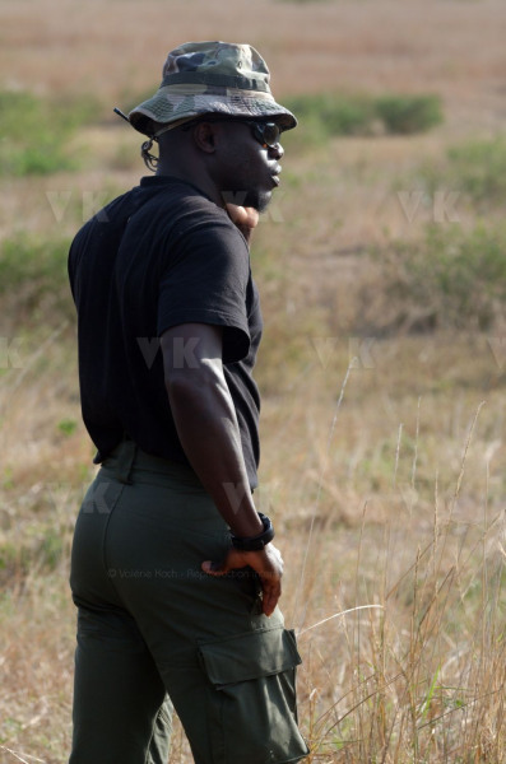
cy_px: 382
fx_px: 5881
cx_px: 253
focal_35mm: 278
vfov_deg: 7.4
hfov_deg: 4.9
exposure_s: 1/320
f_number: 8
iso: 200
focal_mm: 185
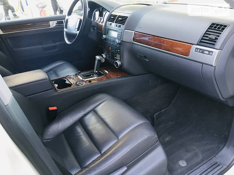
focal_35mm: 29
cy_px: 88
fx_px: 196
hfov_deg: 61.7
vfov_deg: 48.2
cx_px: 117
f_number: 2.2
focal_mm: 4.2
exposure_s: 1/33
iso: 40
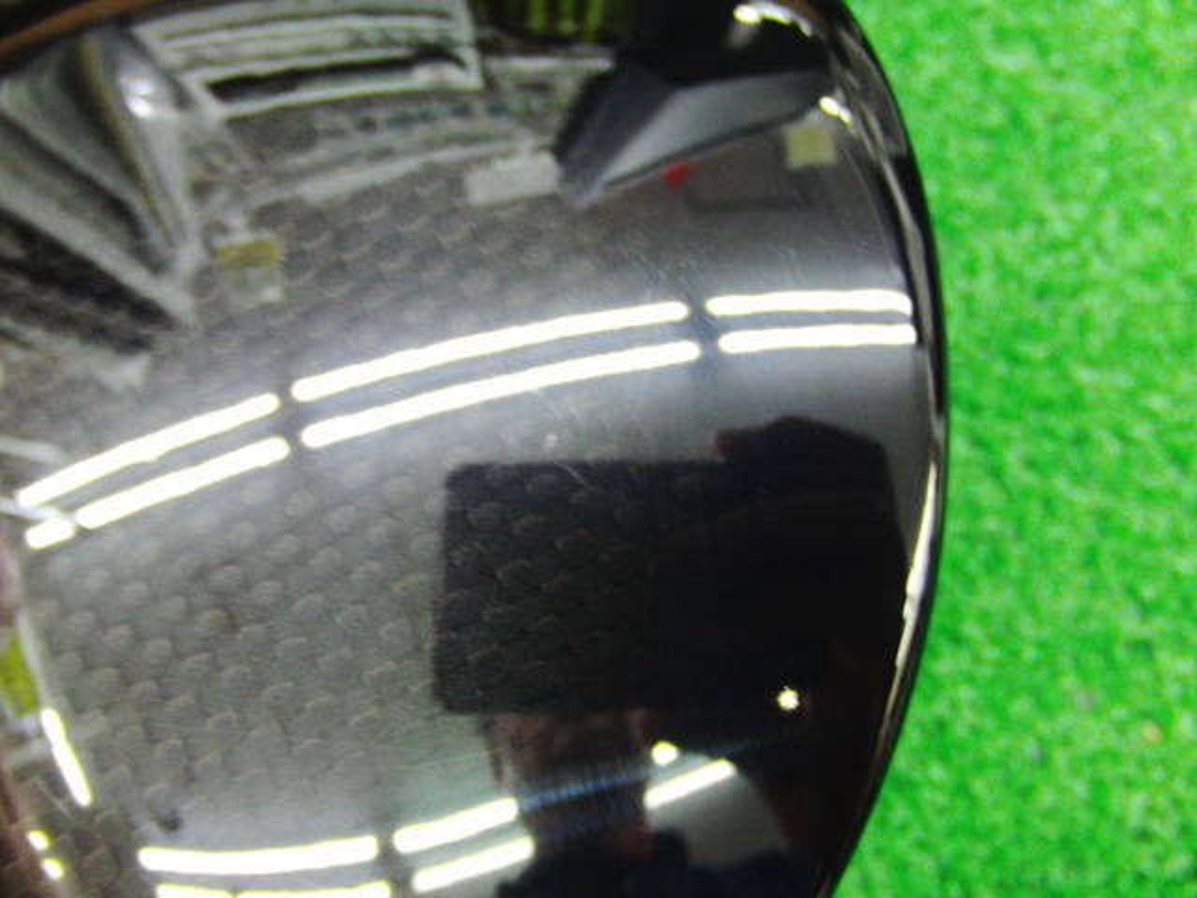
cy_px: 449
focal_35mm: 37
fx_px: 1279
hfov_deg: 50.1
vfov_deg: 38.7
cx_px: 598
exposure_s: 1/13
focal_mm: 6.42
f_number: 3.6
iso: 400
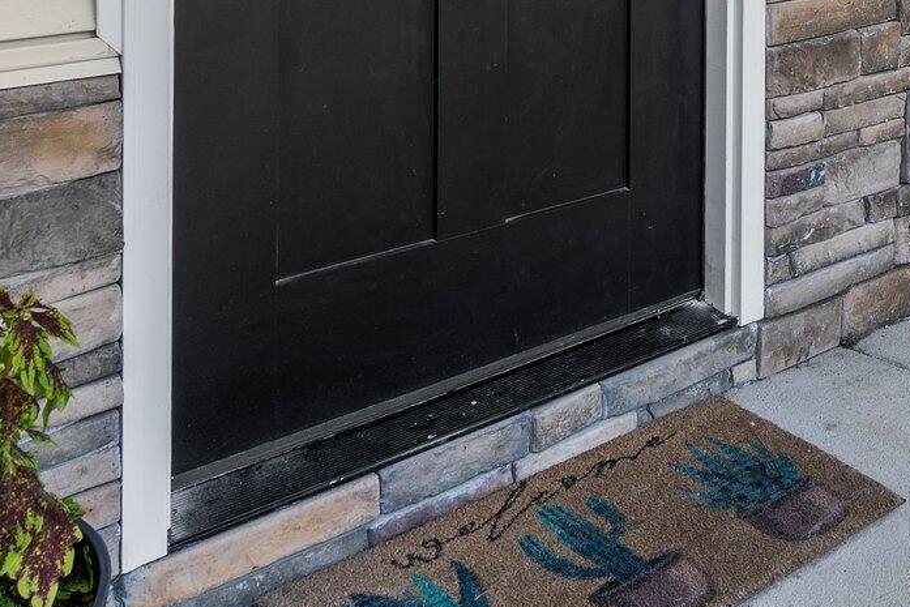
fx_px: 1188
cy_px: -247
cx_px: 918
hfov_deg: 37.3
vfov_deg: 24.0
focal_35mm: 47
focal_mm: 16
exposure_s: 1/25
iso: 100
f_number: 8
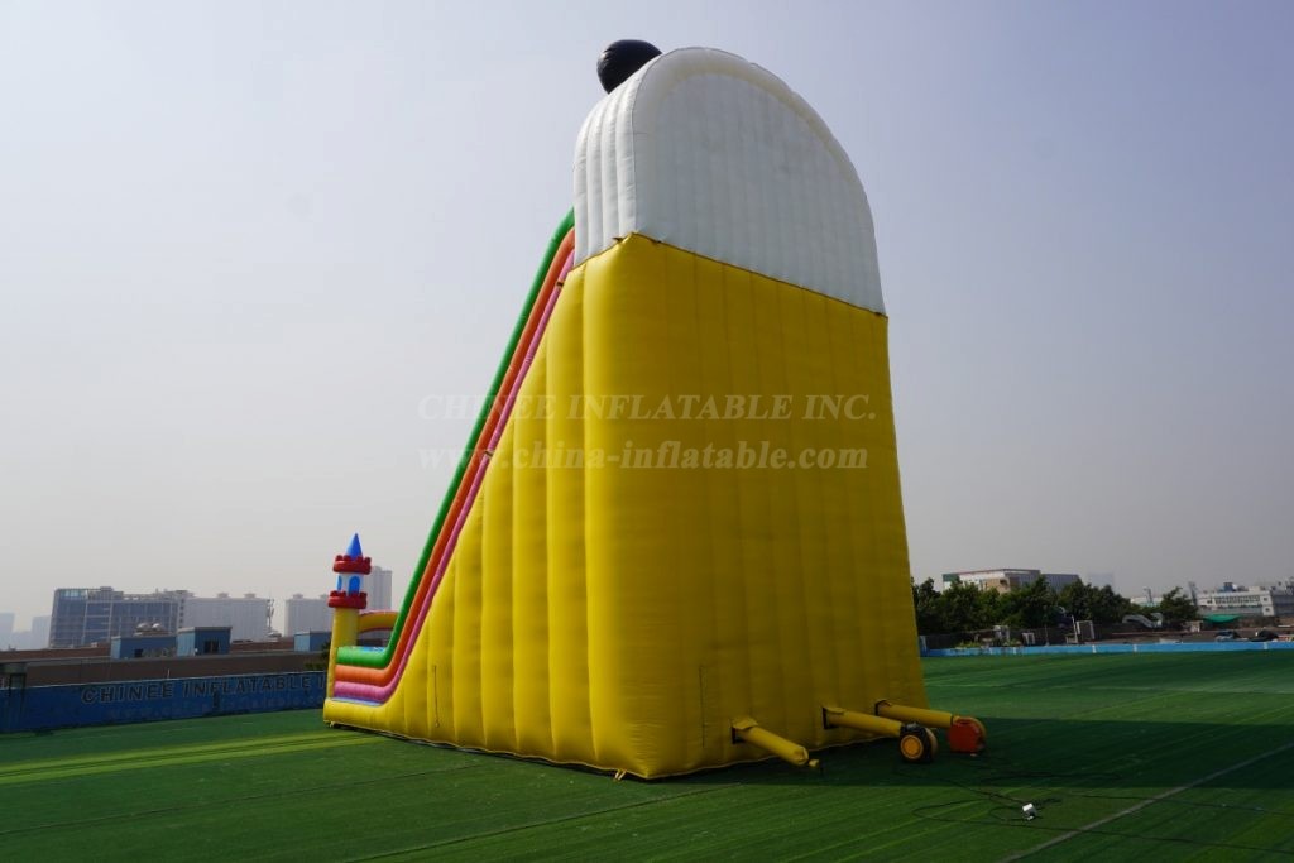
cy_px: 432
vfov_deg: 53.1
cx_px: 647
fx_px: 863
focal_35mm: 24
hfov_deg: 73.7
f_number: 10
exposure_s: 1/250
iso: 100
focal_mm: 16
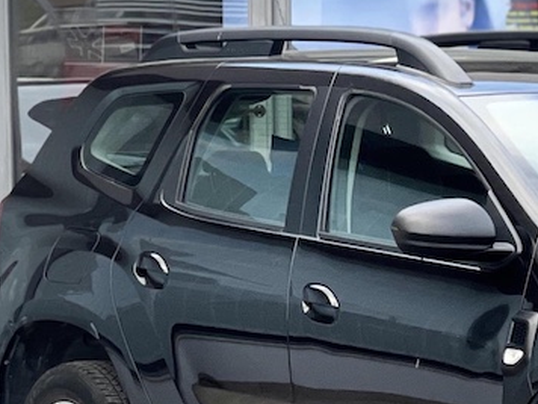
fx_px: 3481
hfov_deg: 8.7
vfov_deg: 6.6
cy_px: 473
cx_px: 646
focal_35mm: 224
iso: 64
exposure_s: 1/121
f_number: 2.2
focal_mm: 7.5
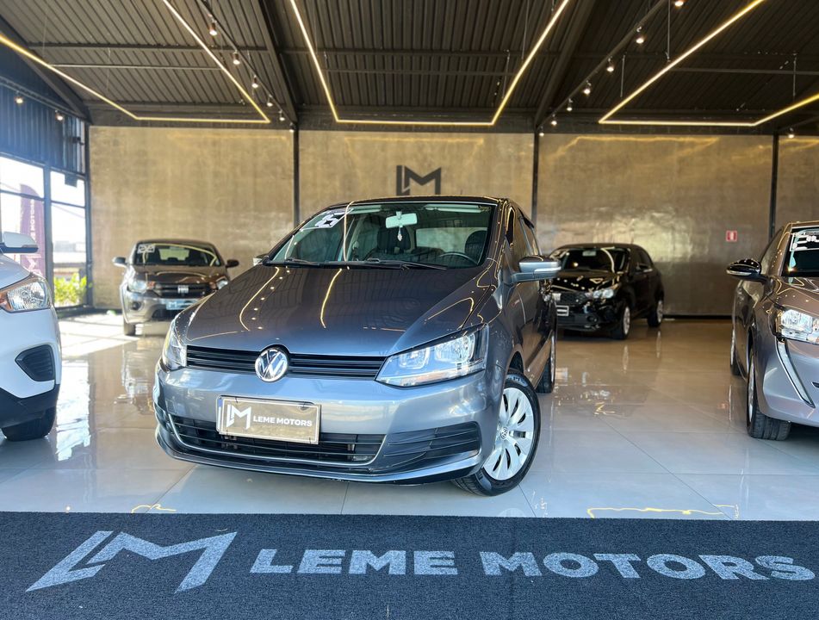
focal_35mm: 26
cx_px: 410
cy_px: 310
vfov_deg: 53.3
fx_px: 617
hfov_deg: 67.1
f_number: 1.5
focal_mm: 5.7
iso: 40
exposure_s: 1/120
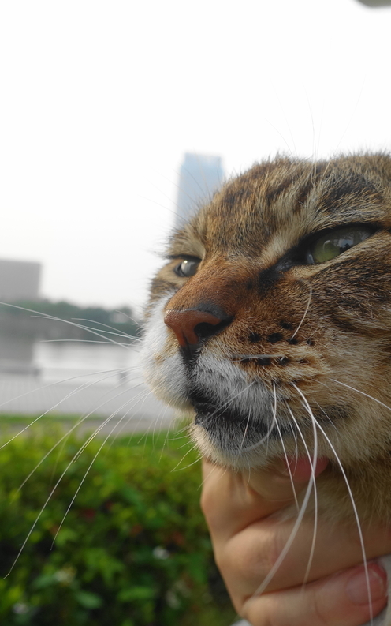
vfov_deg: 52.7
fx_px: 630
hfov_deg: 33.3
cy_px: 314
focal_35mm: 37
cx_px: 320
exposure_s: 1/320
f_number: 4
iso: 125
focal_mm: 8.8
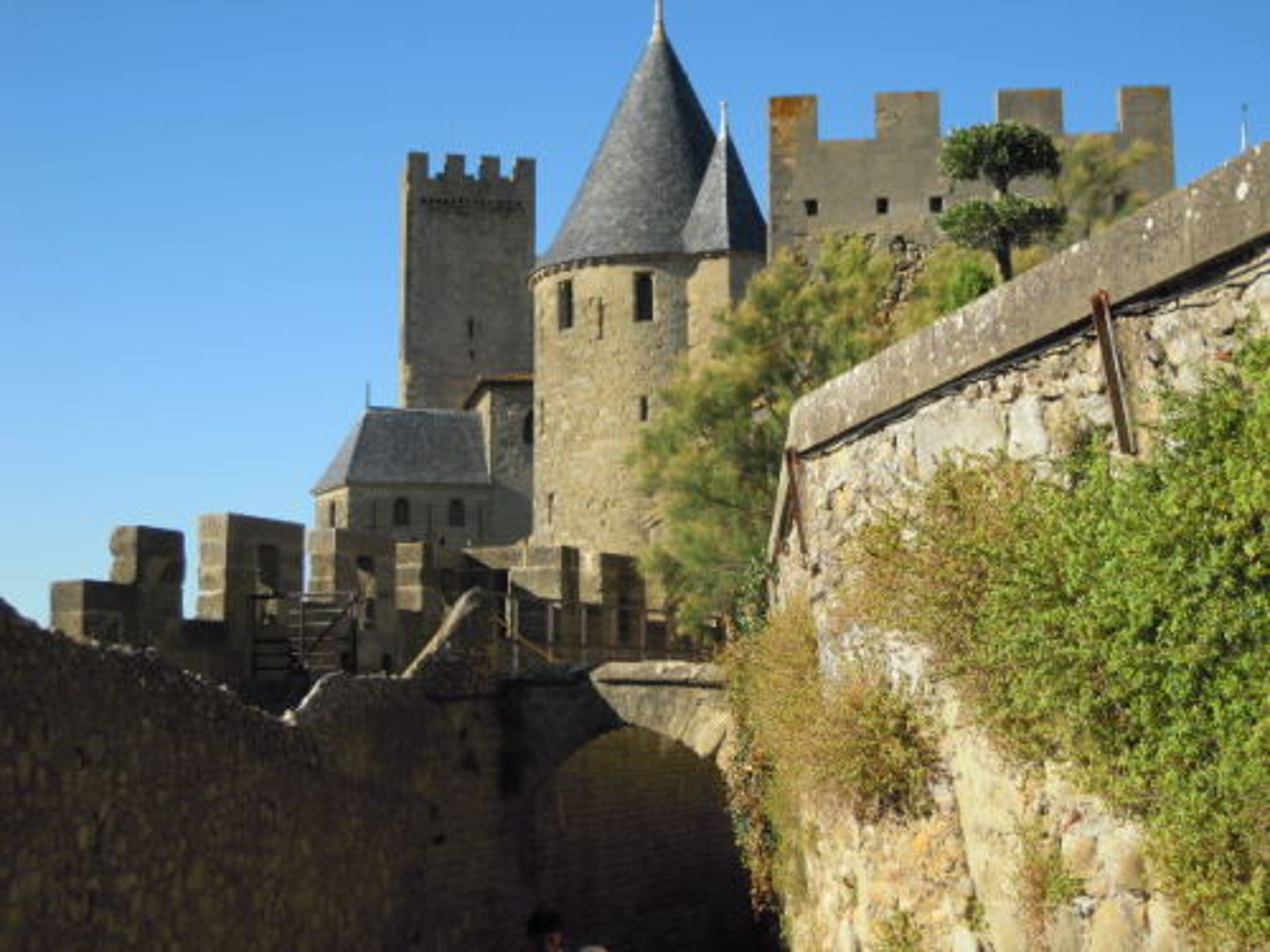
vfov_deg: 31.5
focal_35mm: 46
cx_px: 635
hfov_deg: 41.2
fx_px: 1688
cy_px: 476
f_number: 3.4
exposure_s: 1/800
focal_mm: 8.3
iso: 100
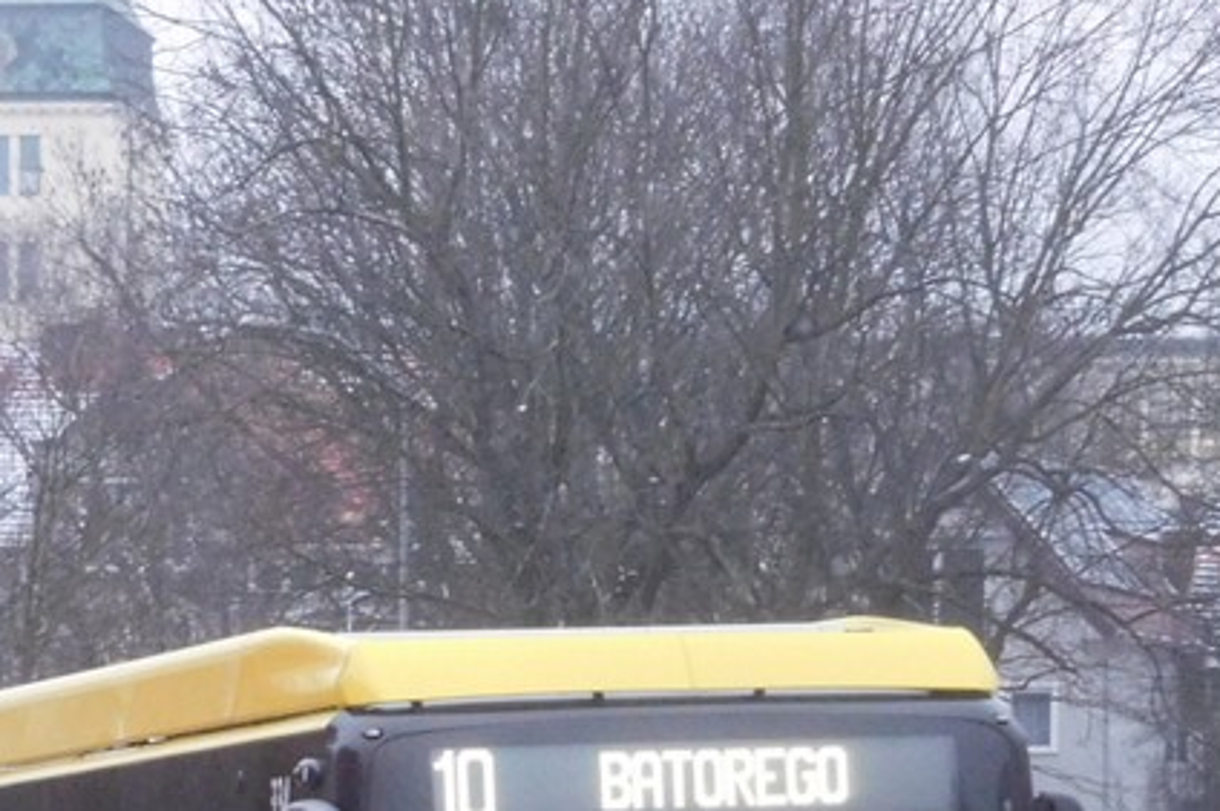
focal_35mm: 221
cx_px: 345
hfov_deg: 9.3
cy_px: 936
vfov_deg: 6.2
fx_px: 7483
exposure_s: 1/40
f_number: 4.8
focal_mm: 17.8
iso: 800
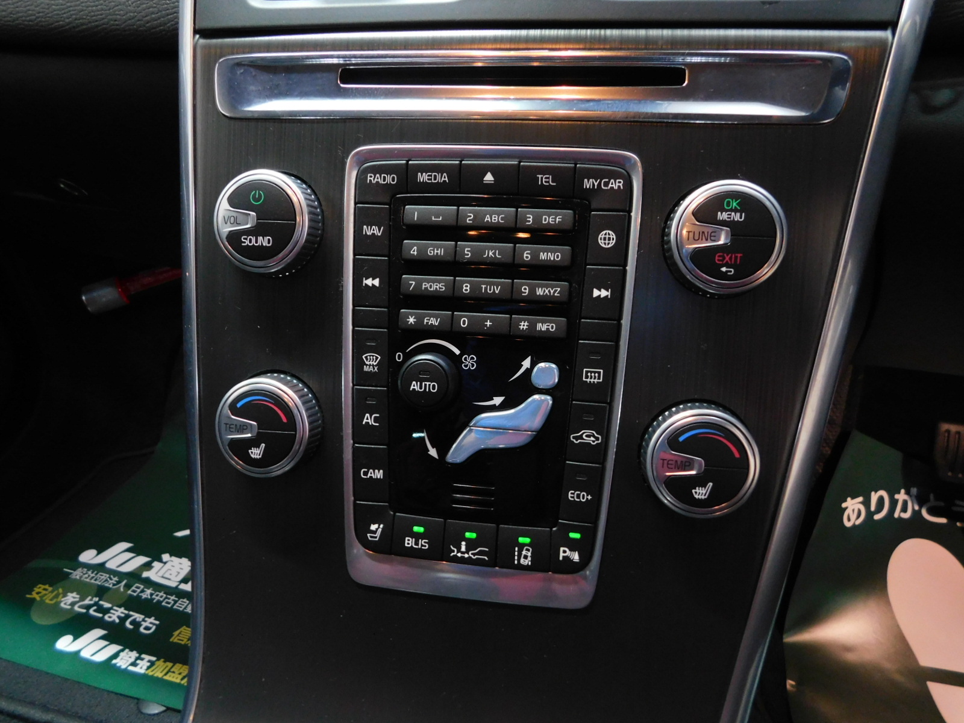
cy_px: 362
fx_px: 641
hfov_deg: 73.9
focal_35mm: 23
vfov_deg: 58.9
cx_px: 482
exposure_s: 1/10
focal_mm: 4
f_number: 3
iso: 400
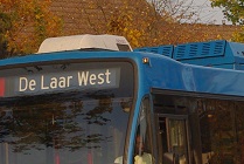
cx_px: 171
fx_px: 2328
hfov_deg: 6.0
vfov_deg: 4.0
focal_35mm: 343
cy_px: 145
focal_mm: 40
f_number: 4.5
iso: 200
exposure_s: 1/500
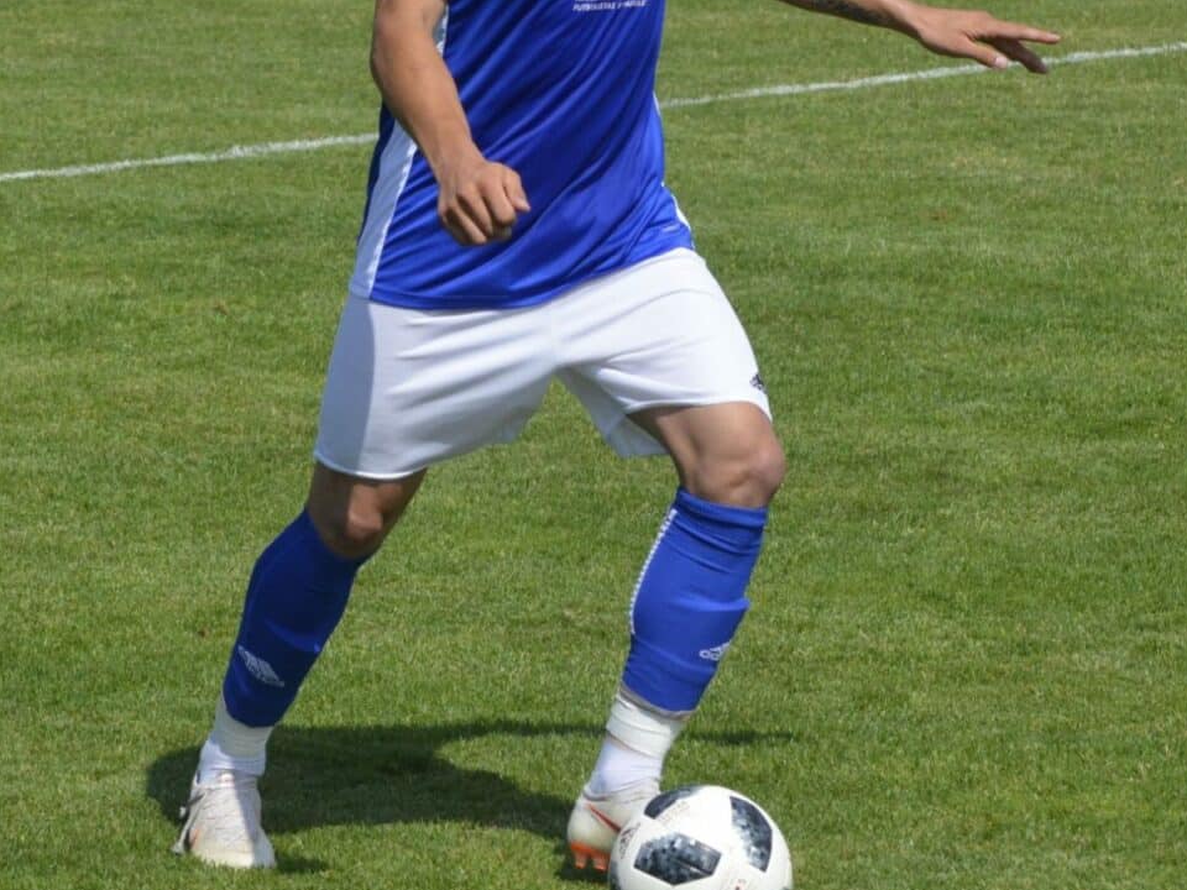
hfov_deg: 9.0
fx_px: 7578
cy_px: 145
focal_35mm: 221
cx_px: 650
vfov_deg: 6.7
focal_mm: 72
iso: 400
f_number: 7.1
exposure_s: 1/2000
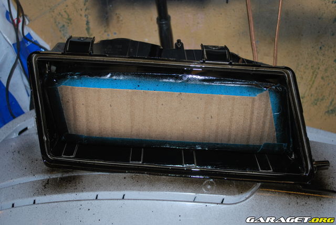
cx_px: 168
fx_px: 420
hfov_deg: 43.6
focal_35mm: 45
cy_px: 112
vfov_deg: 29.9
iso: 200
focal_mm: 30
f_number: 4.8
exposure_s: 1/60
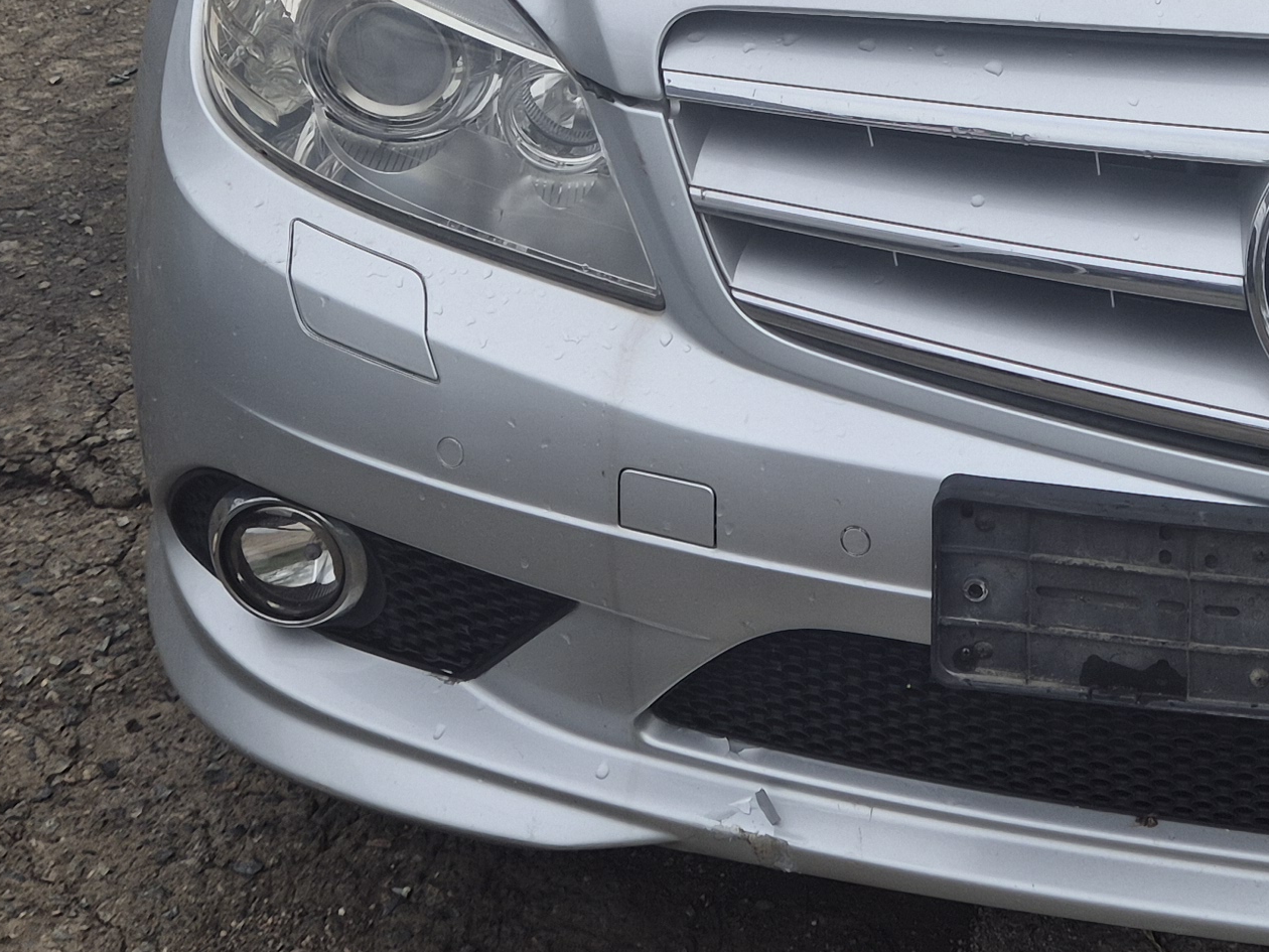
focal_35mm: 73
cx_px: 1248
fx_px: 2676
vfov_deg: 18.7
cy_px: -286
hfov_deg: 25.5
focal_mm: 5.4
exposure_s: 1/742
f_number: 1.8
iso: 25
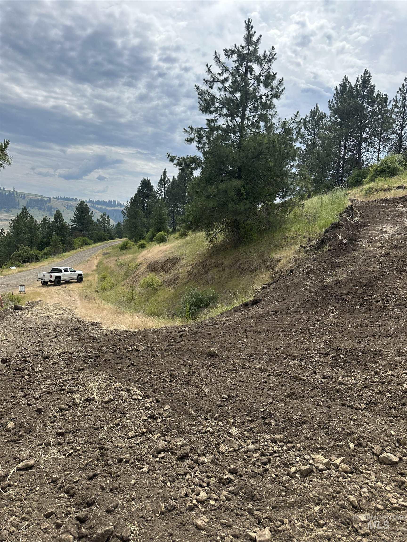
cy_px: 271
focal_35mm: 24
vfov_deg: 71.6
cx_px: 204
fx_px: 376
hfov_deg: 56.8
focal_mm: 6.86
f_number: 1.78
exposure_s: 1/5848
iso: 80
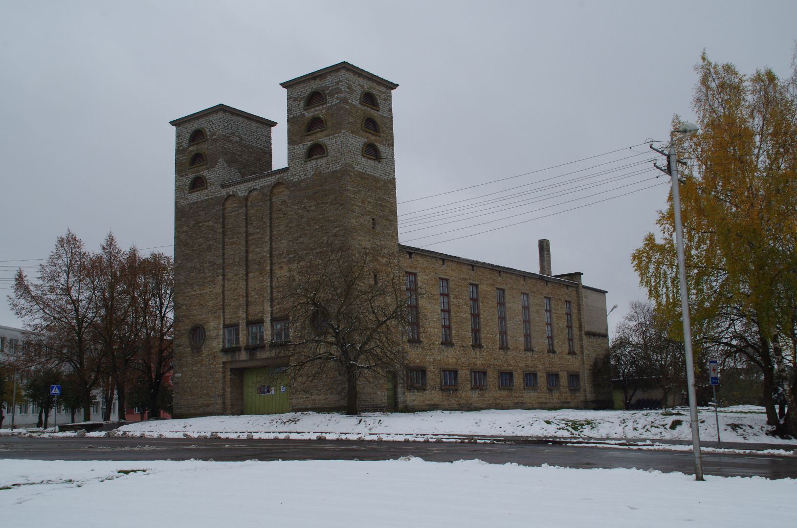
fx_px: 928
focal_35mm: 42
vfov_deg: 31.8
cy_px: 264
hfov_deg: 46.5
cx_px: 398
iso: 200
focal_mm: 28
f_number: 11
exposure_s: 1/125
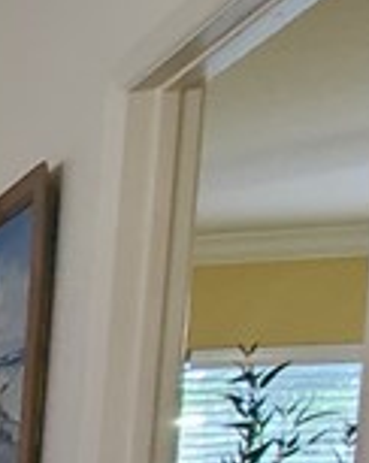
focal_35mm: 85
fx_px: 1163
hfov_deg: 9.2
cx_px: -965
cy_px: 663
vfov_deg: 19.9
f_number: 2.2
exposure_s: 1/30
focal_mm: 2.2
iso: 400
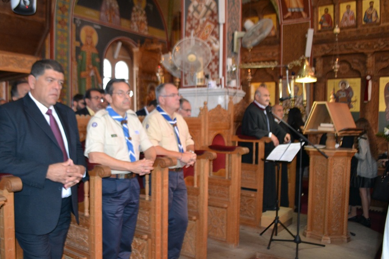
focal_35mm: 30
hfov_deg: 61.9
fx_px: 324
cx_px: 183
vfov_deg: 43.6
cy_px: 128
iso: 1100
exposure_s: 1/60
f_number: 3.5
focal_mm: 18
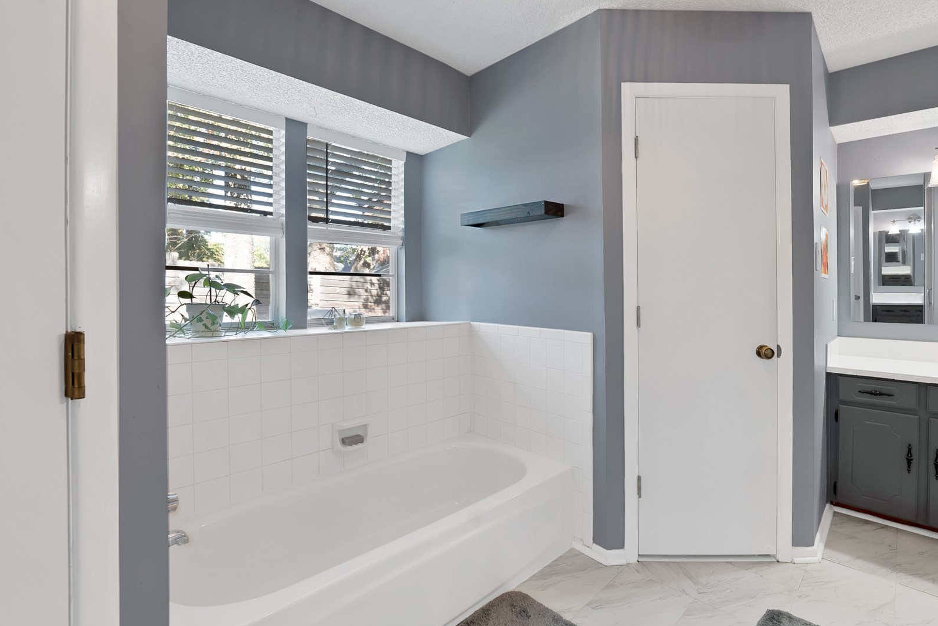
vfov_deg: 77.3
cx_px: 504
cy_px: 293
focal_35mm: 15
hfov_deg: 100.2
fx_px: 391
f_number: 9
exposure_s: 1/6
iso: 640
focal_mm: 12
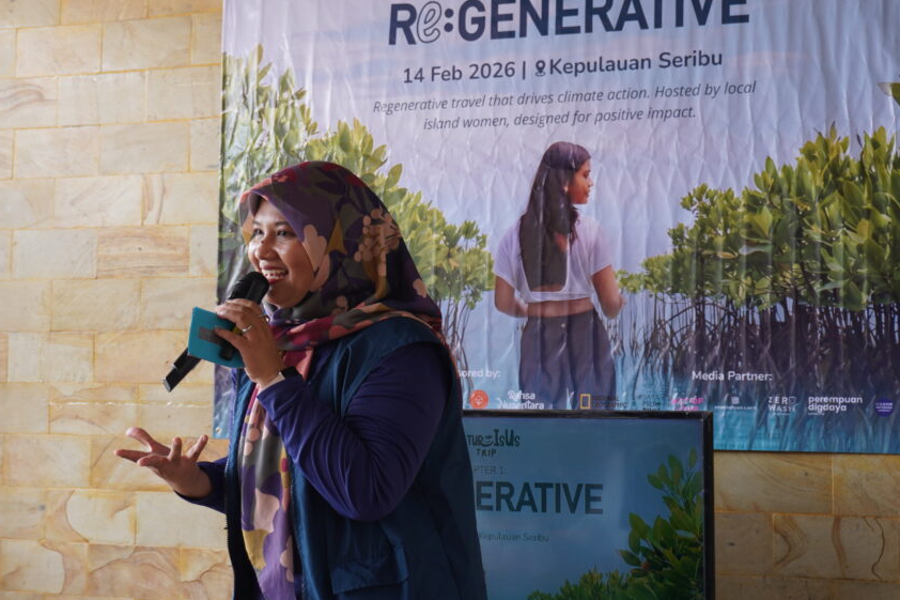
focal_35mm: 73
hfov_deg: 27.7
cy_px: 260
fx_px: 1825
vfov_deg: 18.7
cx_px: 397
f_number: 5.6
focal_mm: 40
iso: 200
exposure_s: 1/100
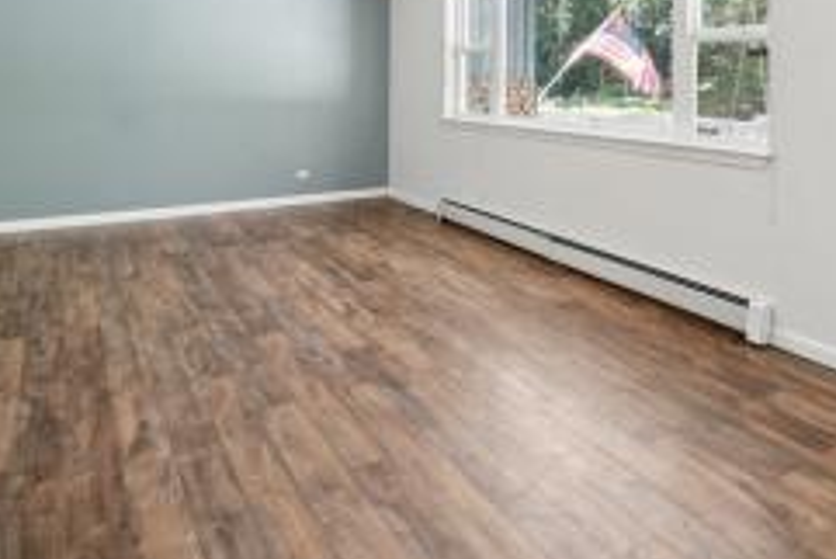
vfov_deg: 43.3
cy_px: 80
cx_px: 437
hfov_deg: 65.4
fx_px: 651
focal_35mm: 28
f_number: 9
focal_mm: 10
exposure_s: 1/30
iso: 1600
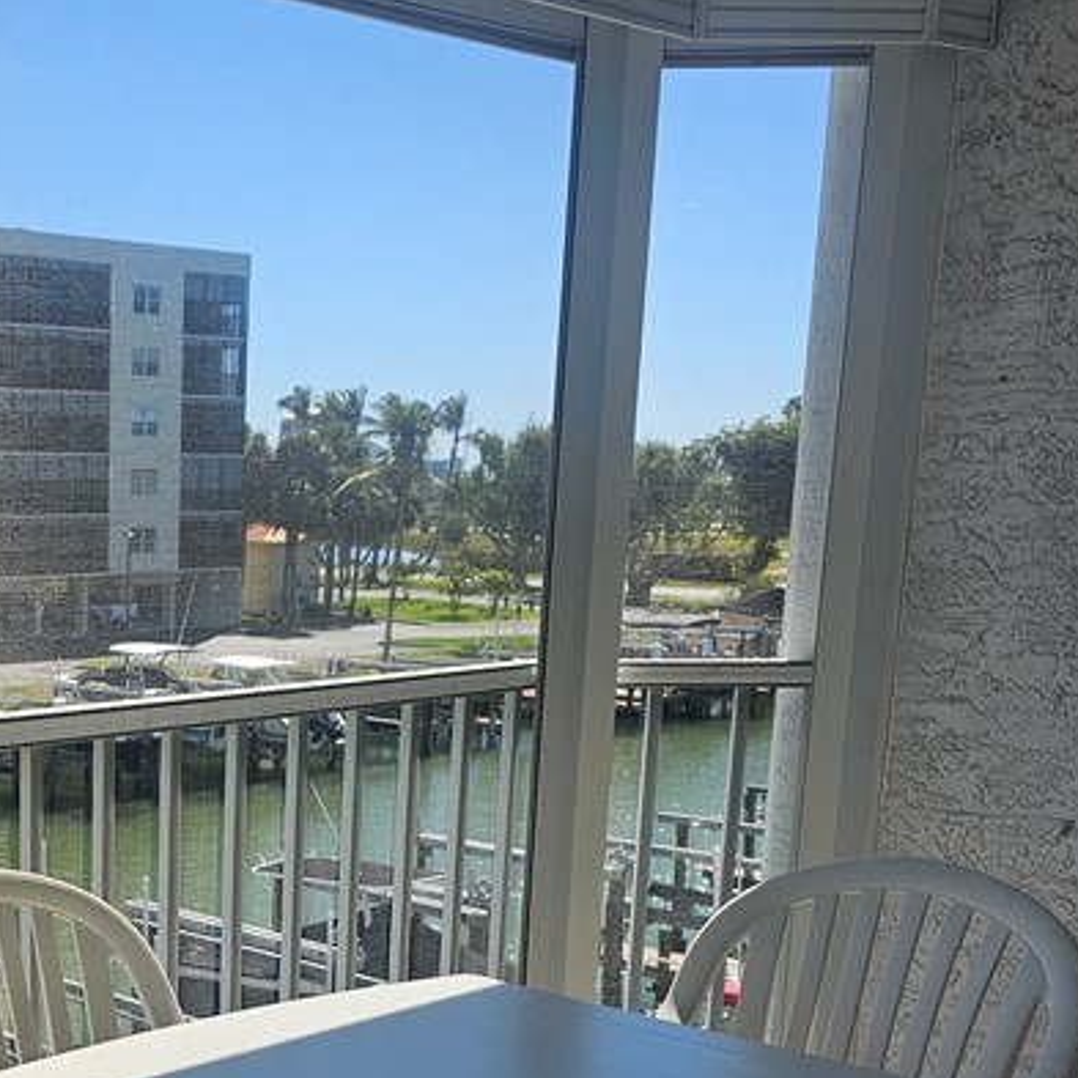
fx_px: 1867
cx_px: 22
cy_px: 916
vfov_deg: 31.1
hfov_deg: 30.2
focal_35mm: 53
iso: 12
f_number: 1.7
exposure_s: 1/569
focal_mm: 6.3
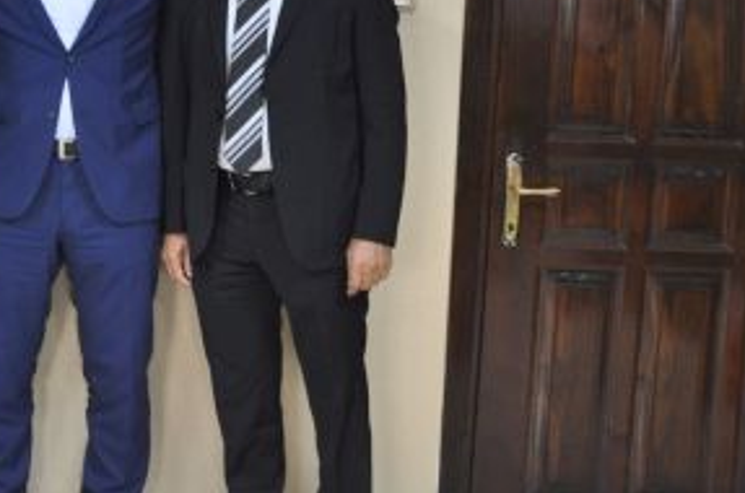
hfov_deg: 27.9
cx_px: 31
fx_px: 1425
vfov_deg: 19.5
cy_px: 143
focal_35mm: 69
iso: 500
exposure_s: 1/15
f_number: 4
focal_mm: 22
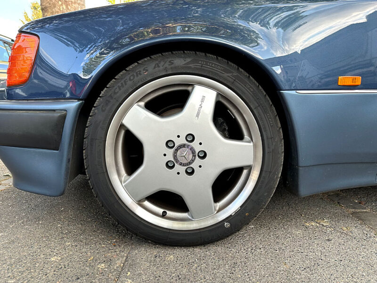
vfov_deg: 56.8
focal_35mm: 24
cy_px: 142
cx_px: 188
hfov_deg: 71.6
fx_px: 261
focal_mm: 6.86
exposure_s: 1/339
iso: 80
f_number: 1.78
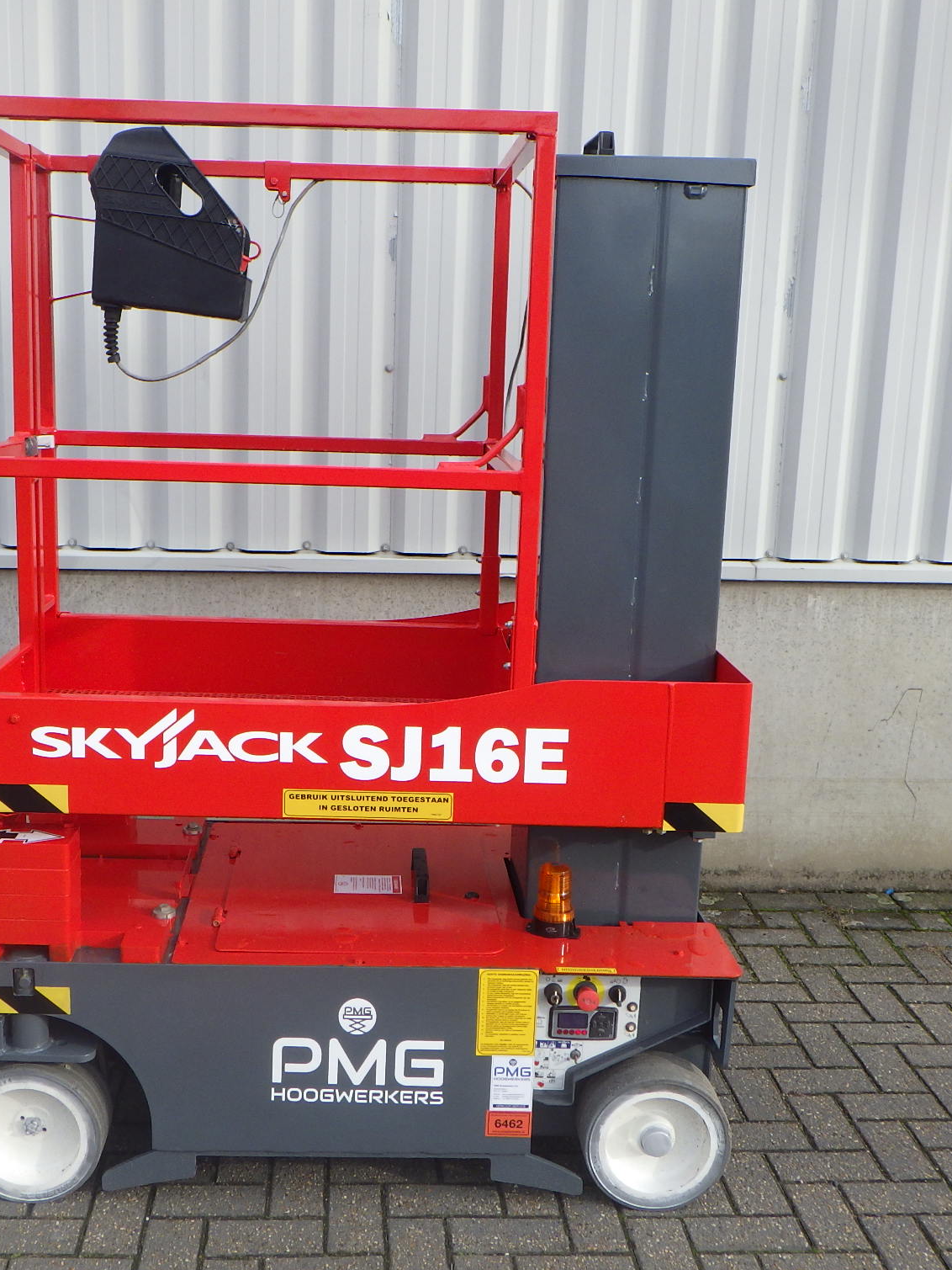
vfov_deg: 49.0
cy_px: 645
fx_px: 1393
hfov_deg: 37.6
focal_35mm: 38
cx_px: 383
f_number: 4.2
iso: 125
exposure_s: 1/250
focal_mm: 5
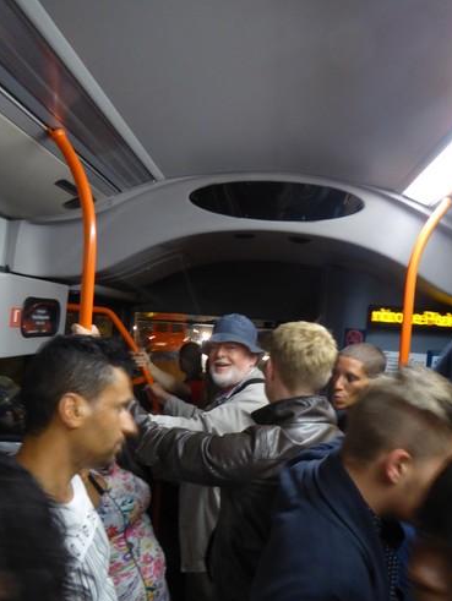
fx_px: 487
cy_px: 349
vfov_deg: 63.0
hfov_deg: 49.8
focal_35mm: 28
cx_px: 220
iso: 400
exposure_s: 1/5
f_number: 3.5
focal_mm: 4.3
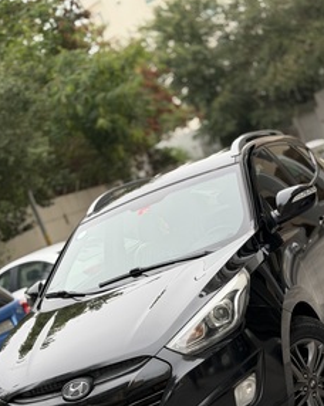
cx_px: 163
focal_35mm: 75
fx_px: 901
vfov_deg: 25.3
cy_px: 279
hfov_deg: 20.4
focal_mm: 6.76
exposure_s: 1/340
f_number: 1.78
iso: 64
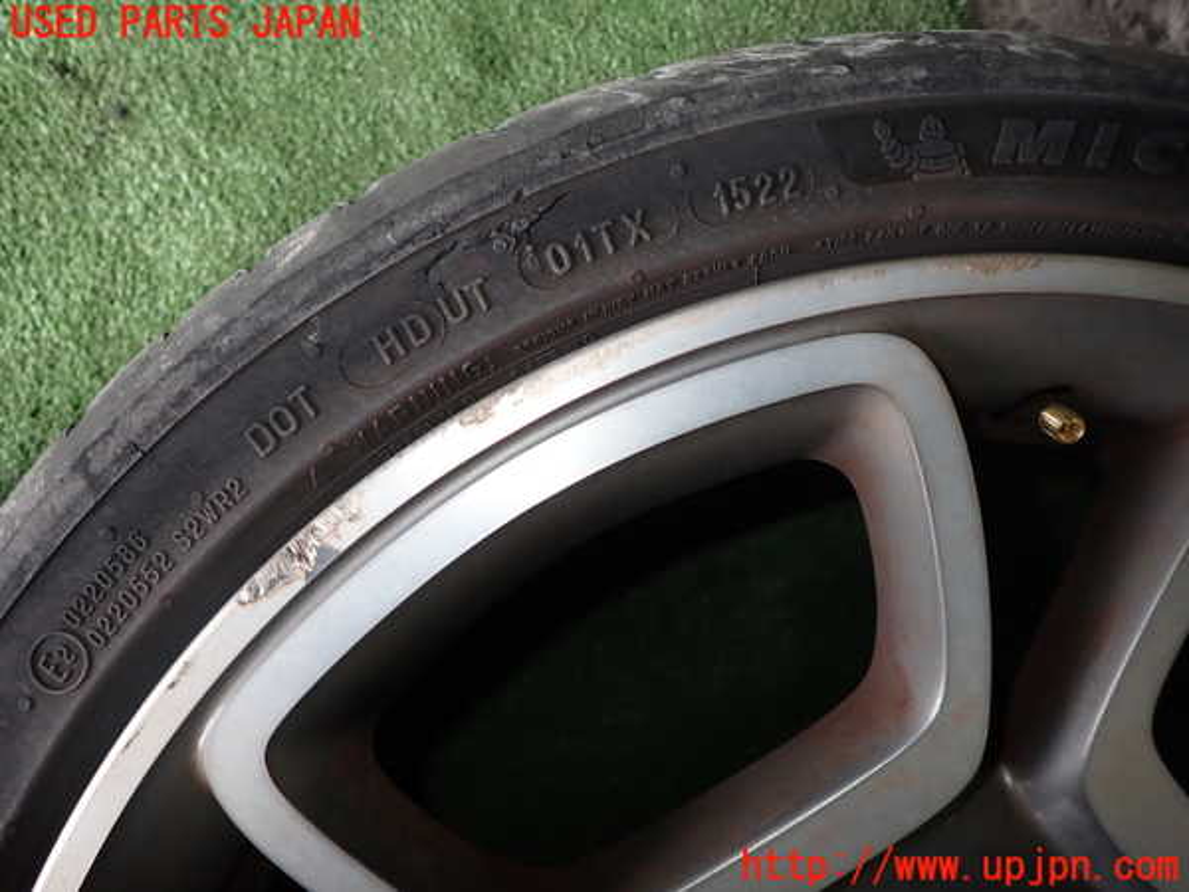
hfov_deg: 69.4
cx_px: 594
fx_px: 859
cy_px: 446
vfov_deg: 54.9
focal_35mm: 25
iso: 200
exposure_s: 1/30
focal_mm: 4.5
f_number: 5.6
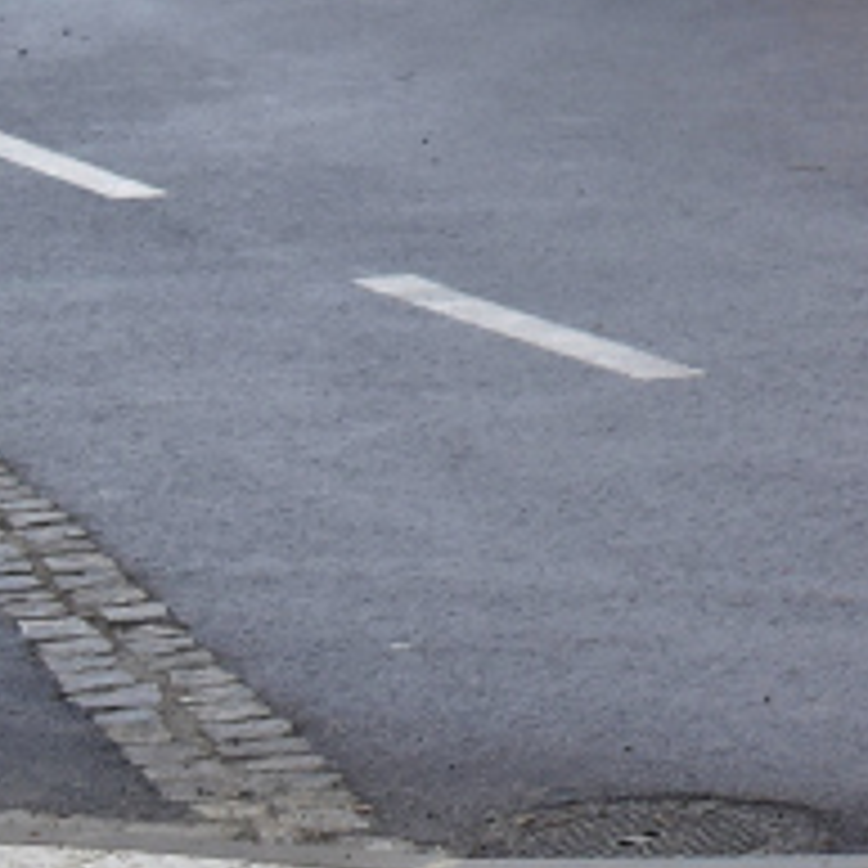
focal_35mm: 206
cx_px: 2100
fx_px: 5844
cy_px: -960
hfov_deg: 7.9
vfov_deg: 8.0
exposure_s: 1/400
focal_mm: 24
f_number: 7.1
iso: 320
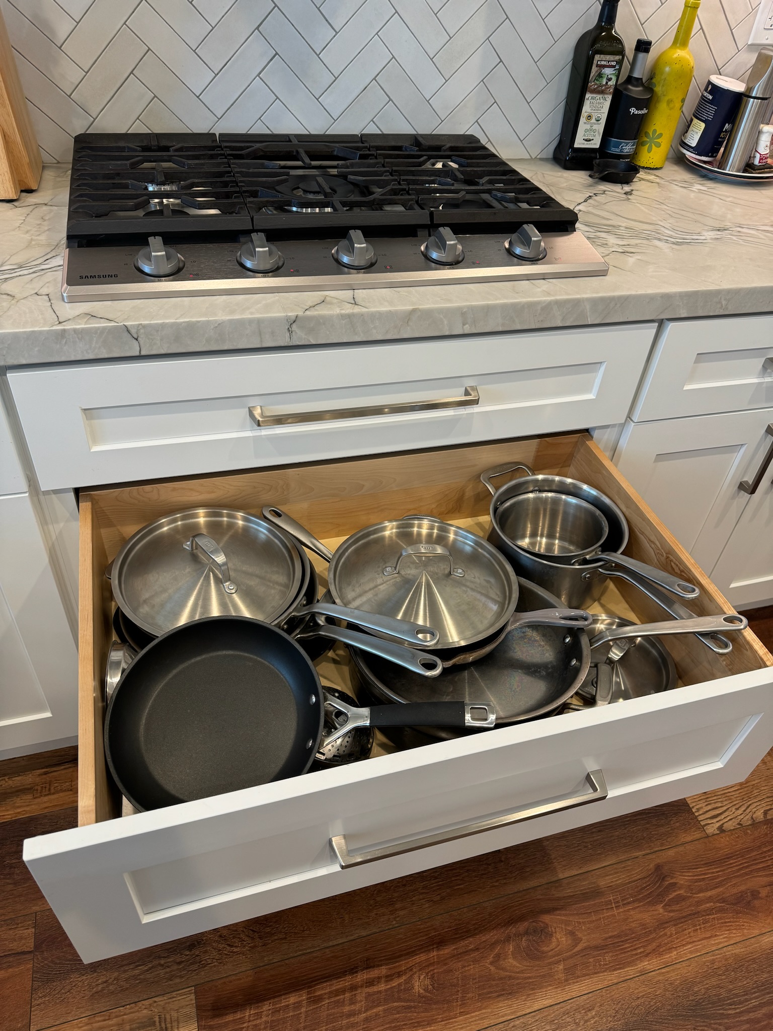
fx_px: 715
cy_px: 516
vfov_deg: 71.6
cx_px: 386
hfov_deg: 56.8
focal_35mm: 24
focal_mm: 6.76
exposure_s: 1/60
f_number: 1.78
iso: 125
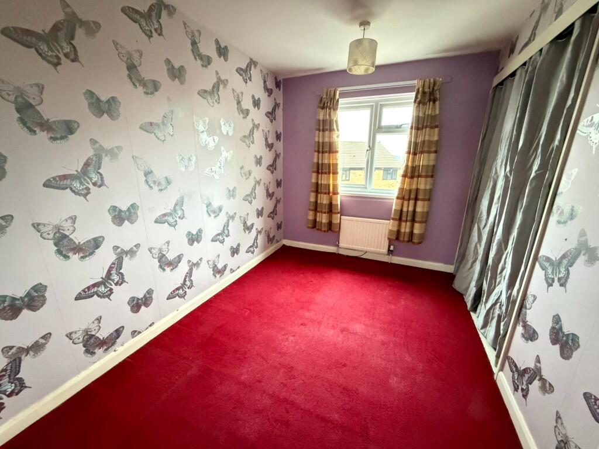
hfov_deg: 102.1
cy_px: 224
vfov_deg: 85.7
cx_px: 300
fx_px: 242
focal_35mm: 14
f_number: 2.2
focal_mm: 2.22
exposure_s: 1/33
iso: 1600
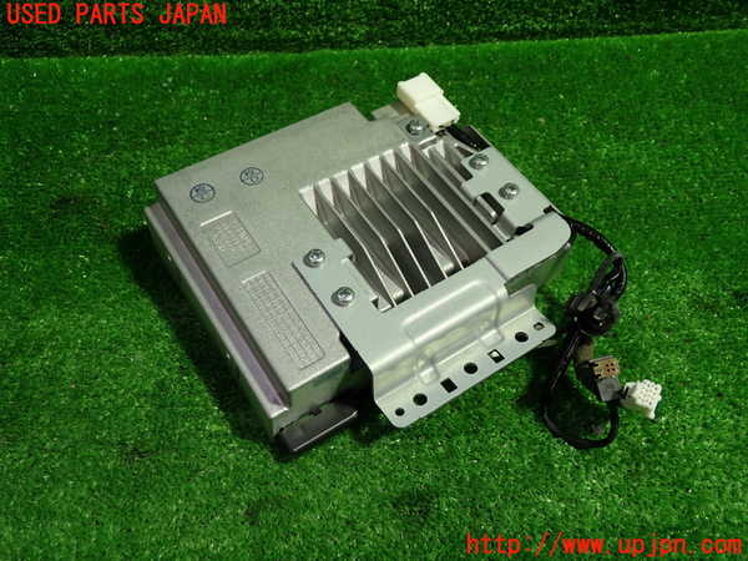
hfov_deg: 60.0
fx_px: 648
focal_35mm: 30
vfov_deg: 46.8
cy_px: 280
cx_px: 374
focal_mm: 5.4
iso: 200
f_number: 2.3
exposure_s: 1/40
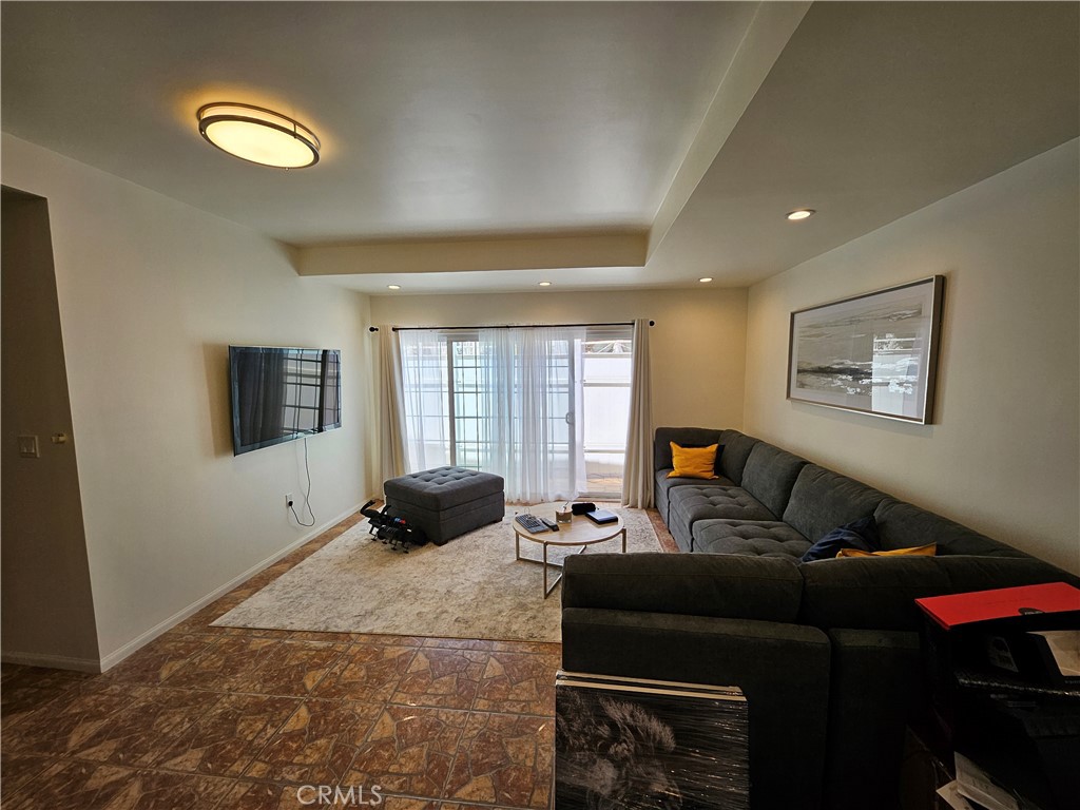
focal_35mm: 13
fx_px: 406
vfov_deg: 89.9
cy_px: 405
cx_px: 540
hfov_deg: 106.2
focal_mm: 1.74
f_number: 2.2
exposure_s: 1/120
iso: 40
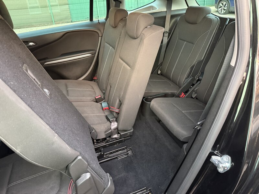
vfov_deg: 56.8
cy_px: 97
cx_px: 130
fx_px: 180
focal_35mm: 24
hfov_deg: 71.6
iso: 1000
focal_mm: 6.76
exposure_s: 1/40
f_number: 1.78
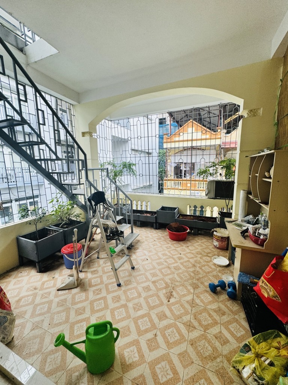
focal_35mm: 14
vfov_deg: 102.1
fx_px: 155
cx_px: 144
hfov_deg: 85.7
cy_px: 192
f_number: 2.2
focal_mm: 2.22
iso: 64
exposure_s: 1/99
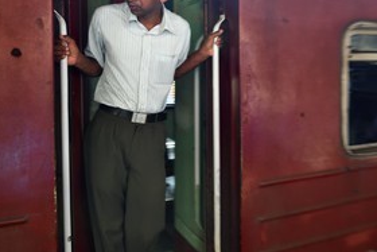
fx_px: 377
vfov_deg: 36.4
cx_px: 188
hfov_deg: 53.1
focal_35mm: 36
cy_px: 75
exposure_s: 1/100
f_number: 7.1
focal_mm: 24
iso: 1600
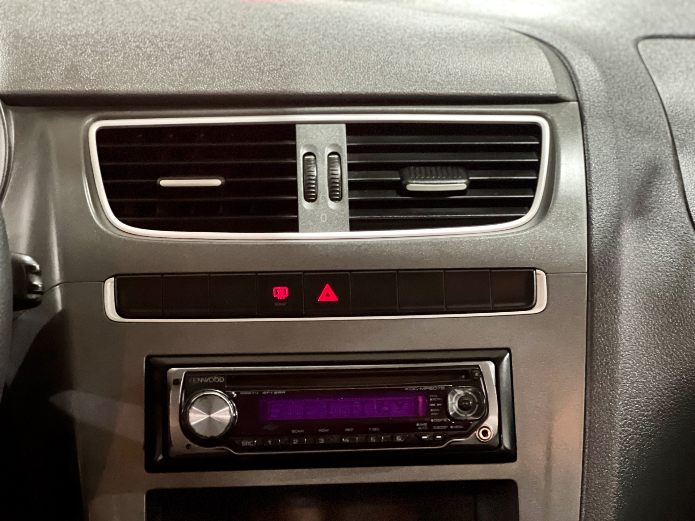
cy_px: 260
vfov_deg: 19.1
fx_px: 1546
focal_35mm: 77
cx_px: 348
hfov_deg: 25.3
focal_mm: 9
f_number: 2.8
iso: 1000
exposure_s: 1/15
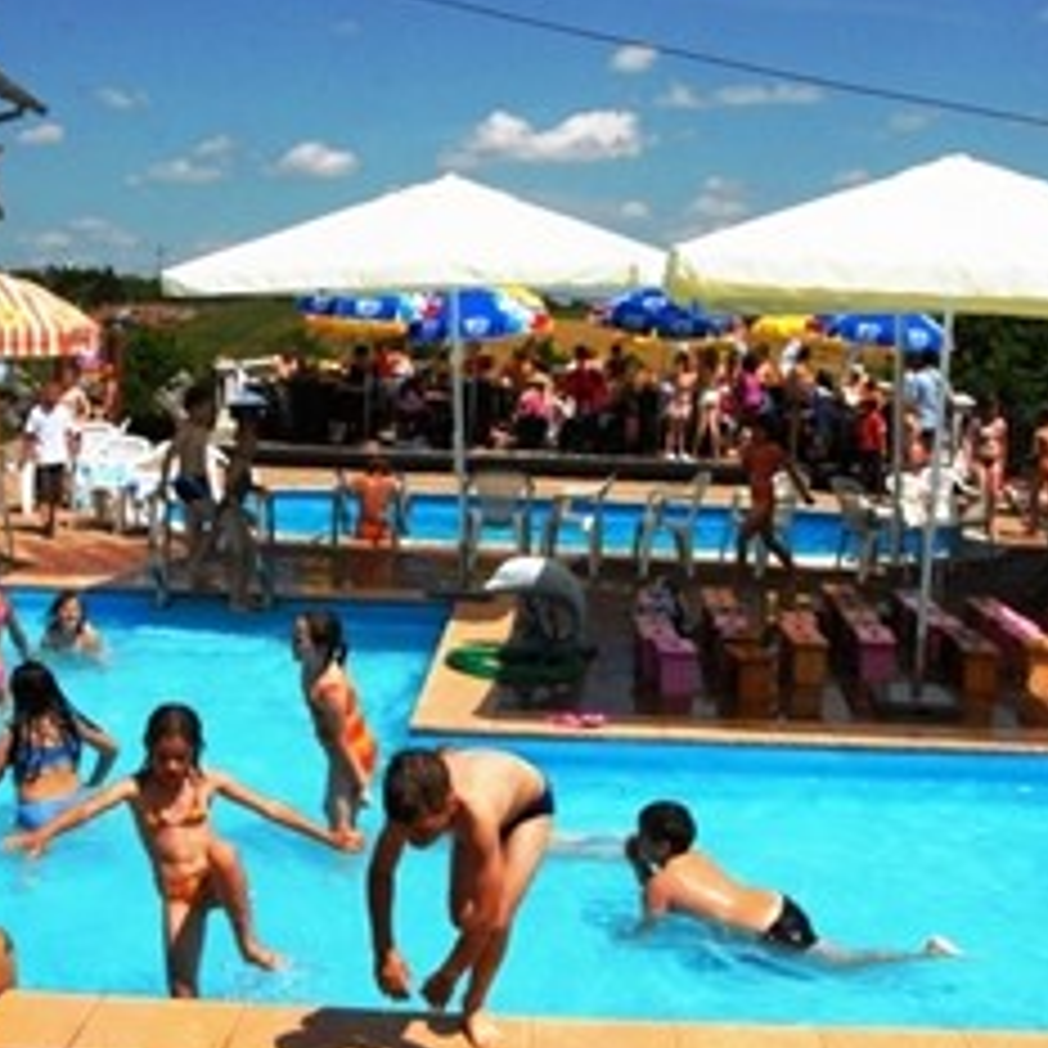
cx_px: 589
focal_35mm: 46
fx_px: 1576
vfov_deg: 36.8
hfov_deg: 36.7
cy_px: 513
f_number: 13
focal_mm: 20
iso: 400
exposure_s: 1/640
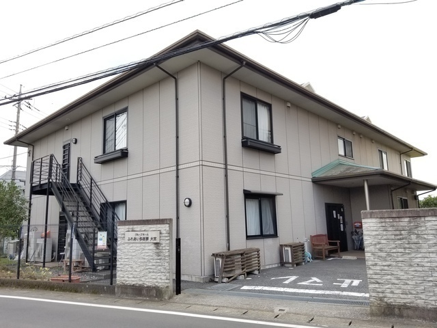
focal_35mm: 26
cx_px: 218
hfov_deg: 67.3
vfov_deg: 53.1
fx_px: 328
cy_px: 164
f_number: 1.7
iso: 50
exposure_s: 1/620
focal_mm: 4.3
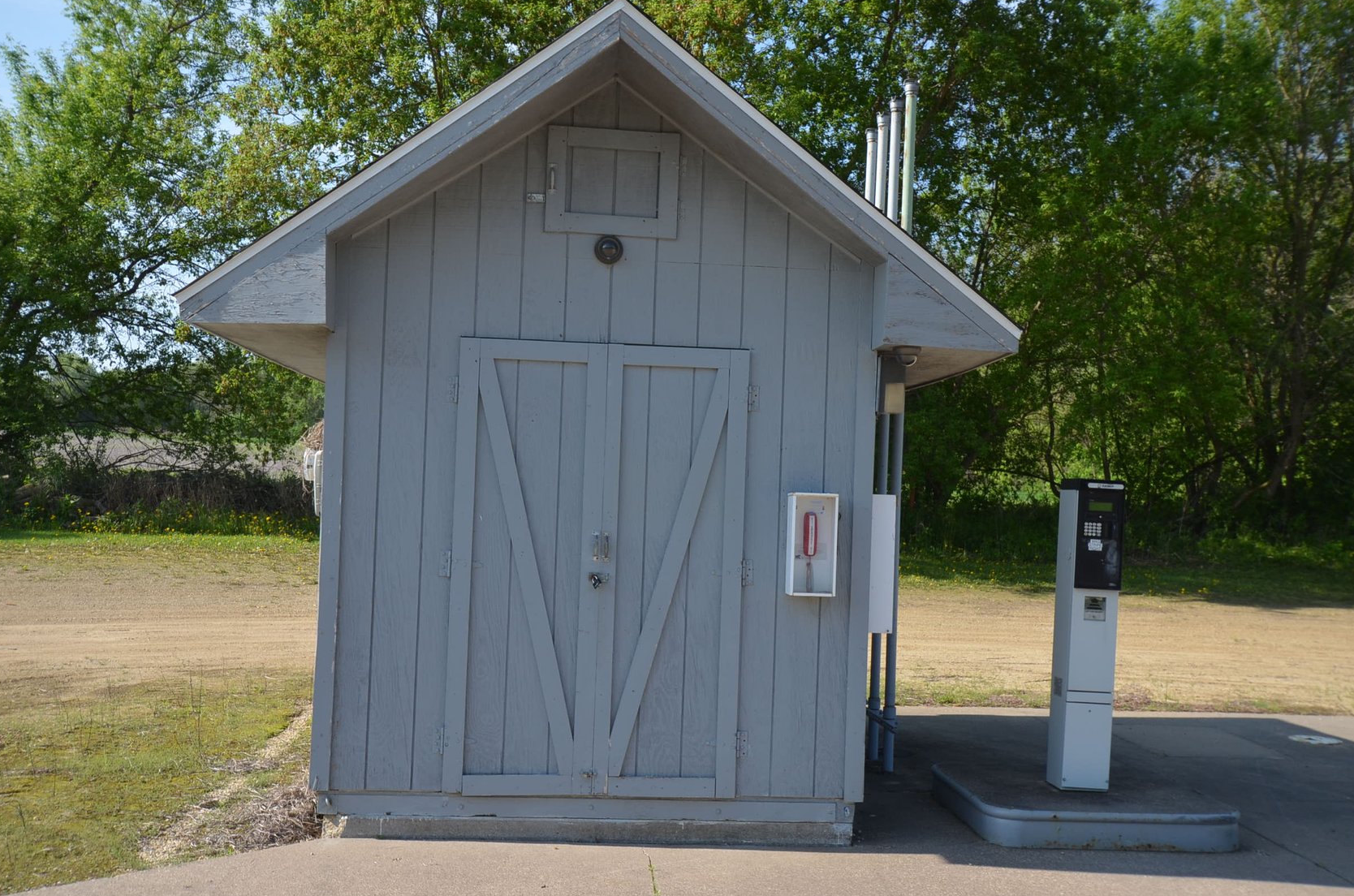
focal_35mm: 37
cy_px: 442
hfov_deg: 52.0
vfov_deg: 35.8
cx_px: 677
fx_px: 1388
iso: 200
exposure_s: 1/250
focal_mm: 24
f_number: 8
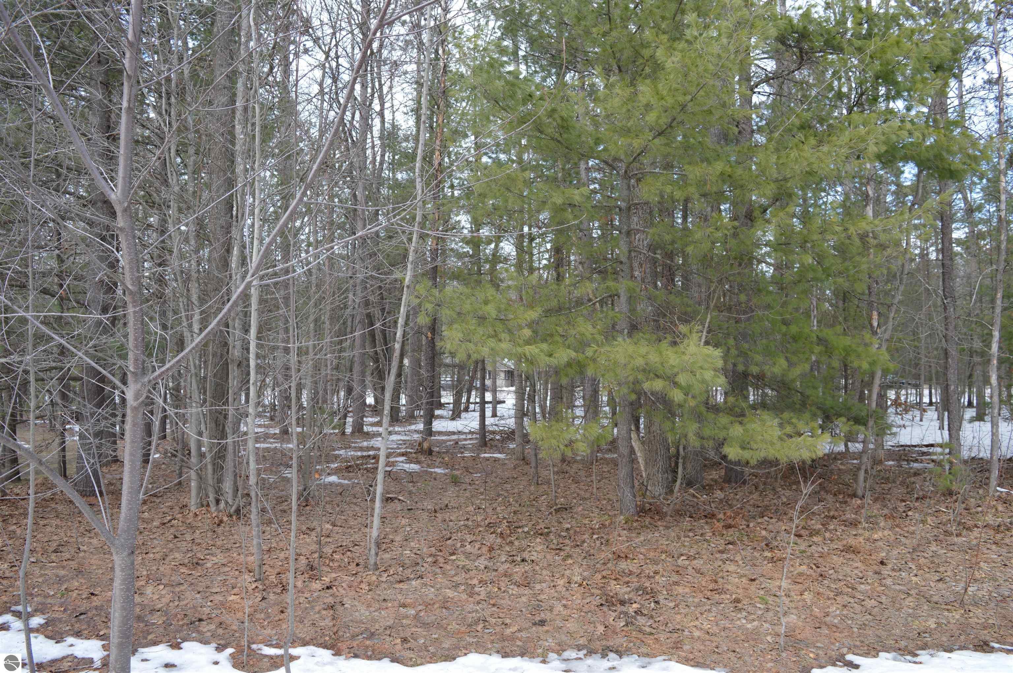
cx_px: 506
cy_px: 336
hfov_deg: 67.4
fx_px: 759
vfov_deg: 47.8
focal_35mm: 27
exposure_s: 1/125
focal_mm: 18
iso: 100
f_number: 5.6
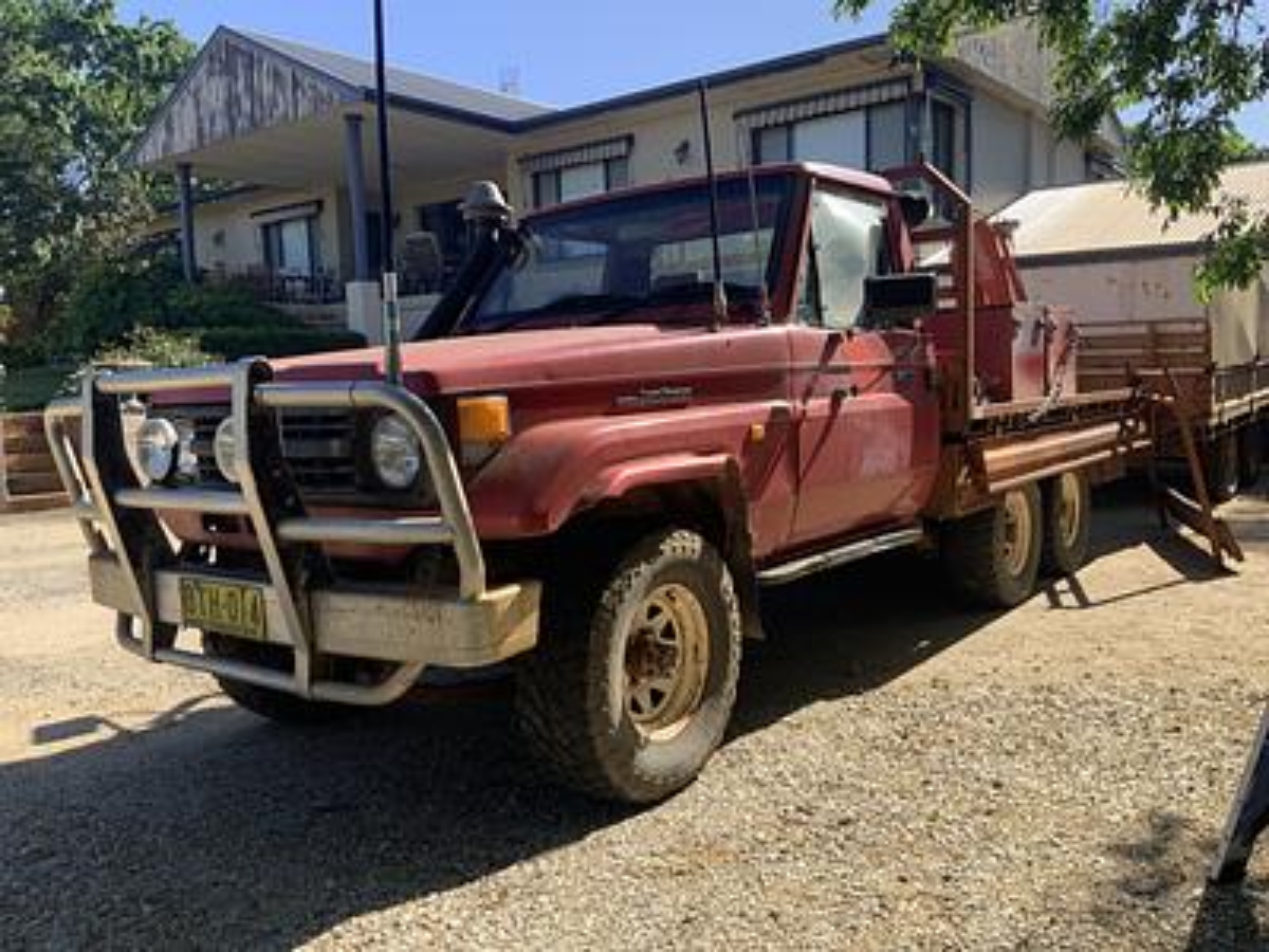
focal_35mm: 29
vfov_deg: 48.2
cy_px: 476
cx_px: 634
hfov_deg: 61.7
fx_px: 1063
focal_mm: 3
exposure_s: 1/842
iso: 16
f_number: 1.8
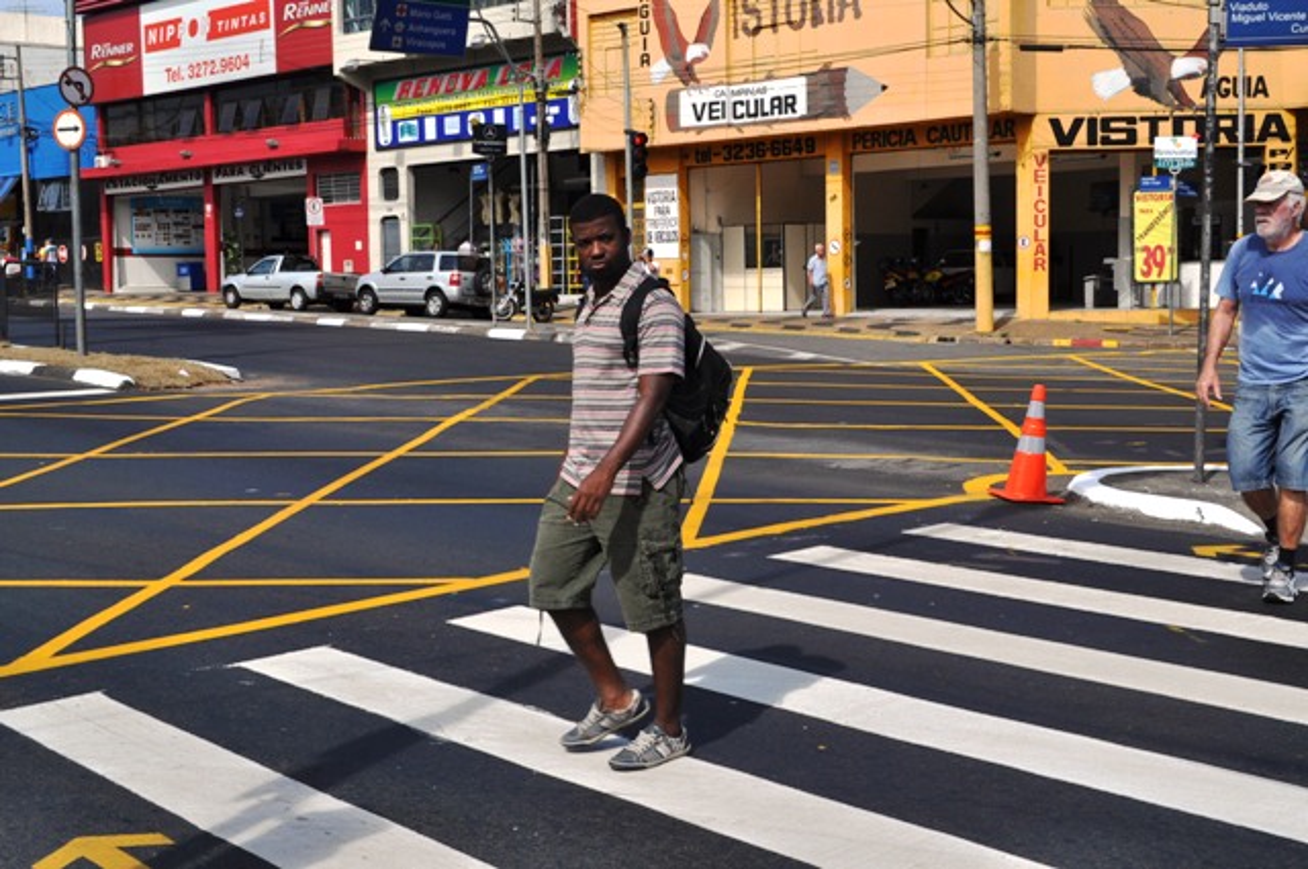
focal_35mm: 48
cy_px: 434
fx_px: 1742
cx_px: 654
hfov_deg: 41.2
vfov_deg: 28.0
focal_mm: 32
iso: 200
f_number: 10
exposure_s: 1/400
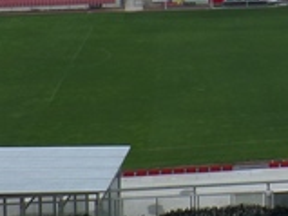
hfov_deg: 20.8
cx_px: 359
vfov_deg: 16.4
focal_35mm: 87
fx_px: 723
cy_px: -33
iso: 100
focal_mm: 4.1
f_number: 3.5
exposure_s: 1/1000
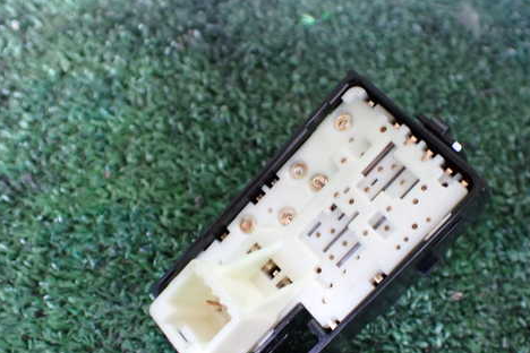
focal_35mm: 40
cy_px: 225
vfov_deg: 33.2
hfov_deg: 48.2
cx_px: 317
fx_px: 589
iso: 800
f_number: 2.3
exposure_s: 1/50
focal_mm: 5.4
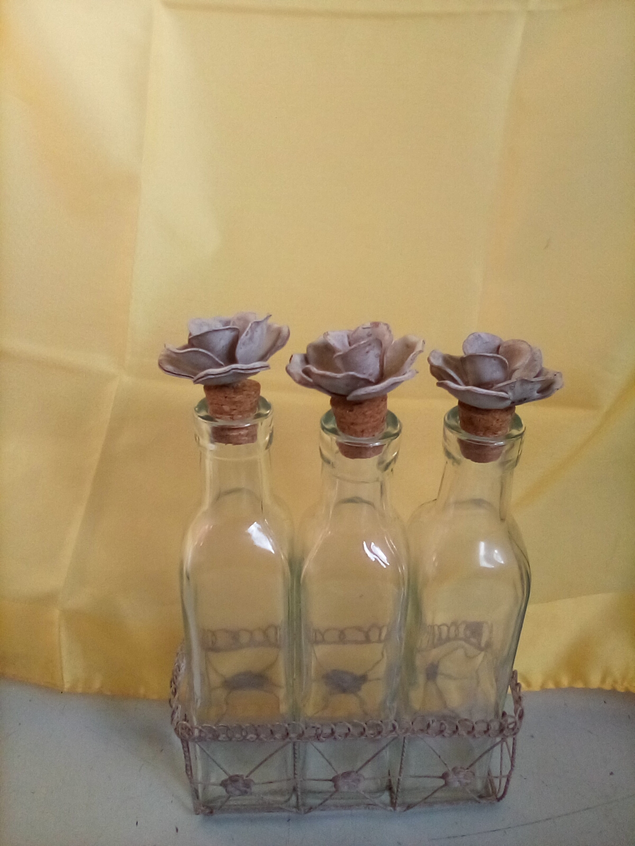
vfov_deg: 63.4
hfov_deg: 49.7
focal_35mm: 28
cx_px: 318
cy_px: 423
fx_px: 685
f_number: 2.2
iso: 72
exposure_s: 1/196
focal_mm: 2.27
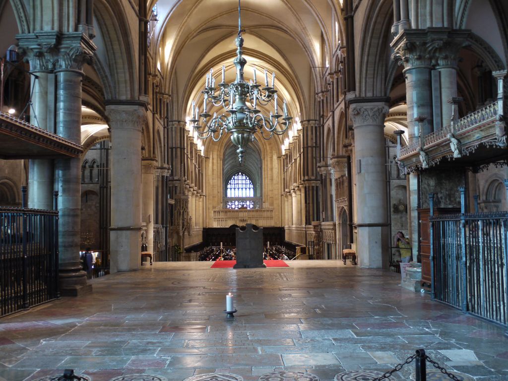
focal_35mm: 36
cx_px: 254
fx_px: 528
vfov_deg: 39.7
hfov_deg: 51.4
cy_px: 190
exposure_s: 1/6
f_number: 3.9
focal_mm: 18
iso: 400
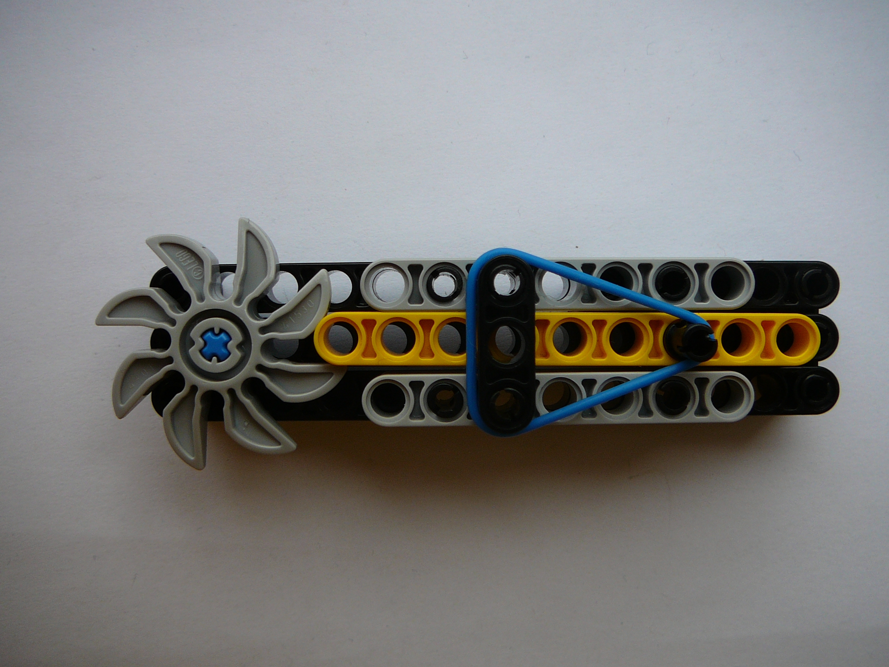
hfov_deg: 52.6
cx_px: 444
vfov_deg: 40.7
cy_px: 334
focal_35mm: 35
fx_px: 899
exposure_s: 1/100
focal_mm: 5.2
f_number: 2.8
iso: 80
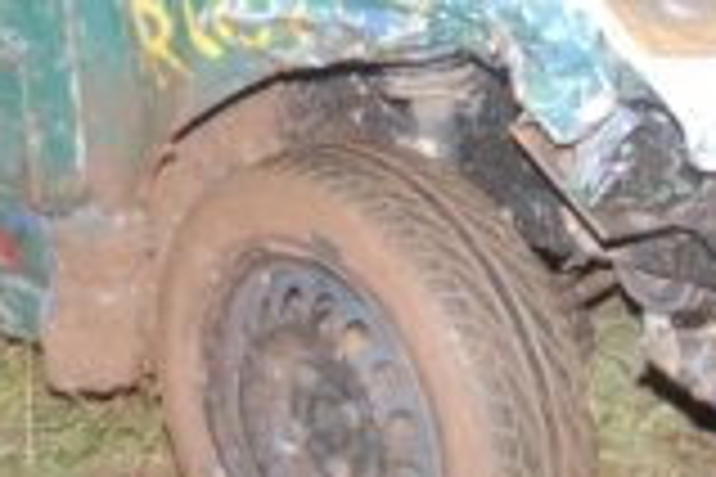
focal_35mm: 133
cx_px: 419
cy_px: -194
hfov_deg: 15.4
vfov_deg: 10.0
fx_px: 2645
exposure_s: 1/60
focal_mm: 22
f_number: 4
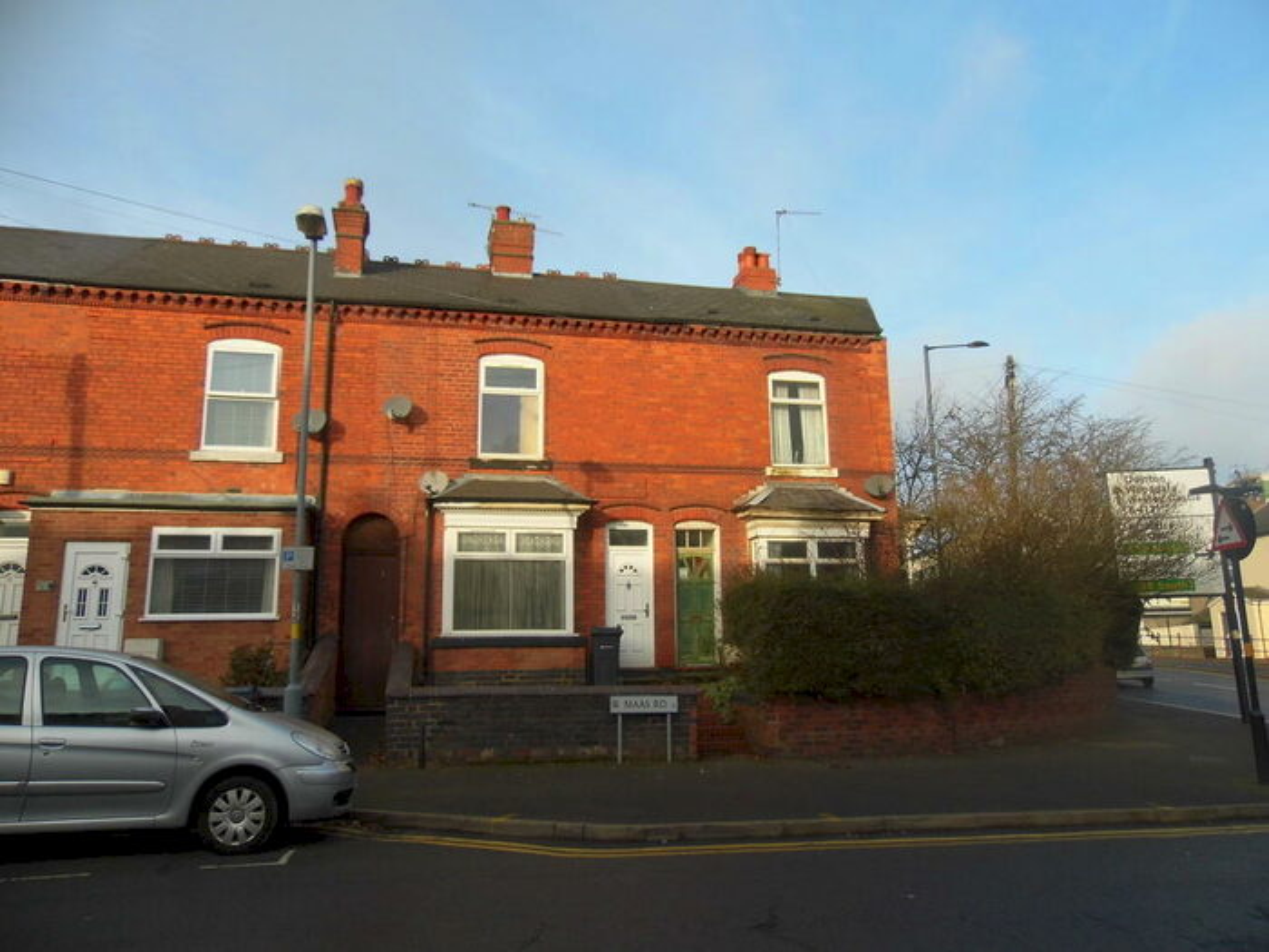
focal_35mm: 25
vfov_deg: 54.9
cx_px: 634
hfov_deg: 69.4
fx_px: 916
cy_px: 476
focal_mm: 4.5
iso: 100
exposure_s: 1/800
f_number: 3
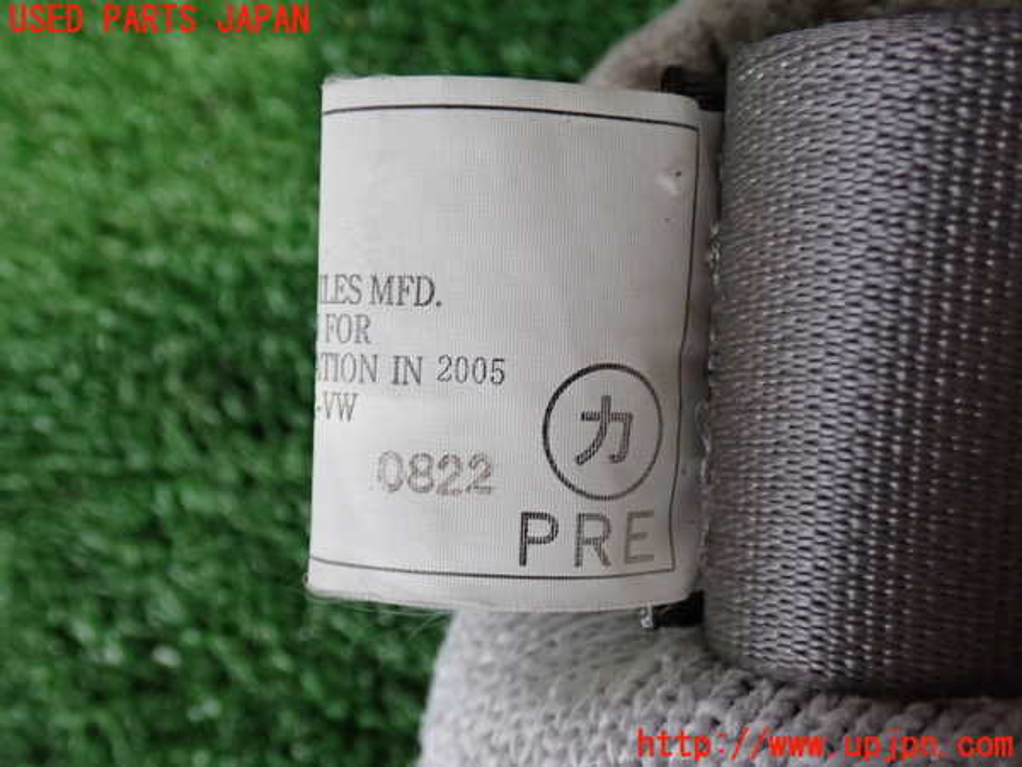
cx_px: 511
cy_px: 384
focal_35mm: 38
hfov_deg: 49.0
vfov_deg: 37.7
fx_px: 1122
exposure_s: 1/40
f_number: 2.7
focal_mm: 6.83
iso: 400
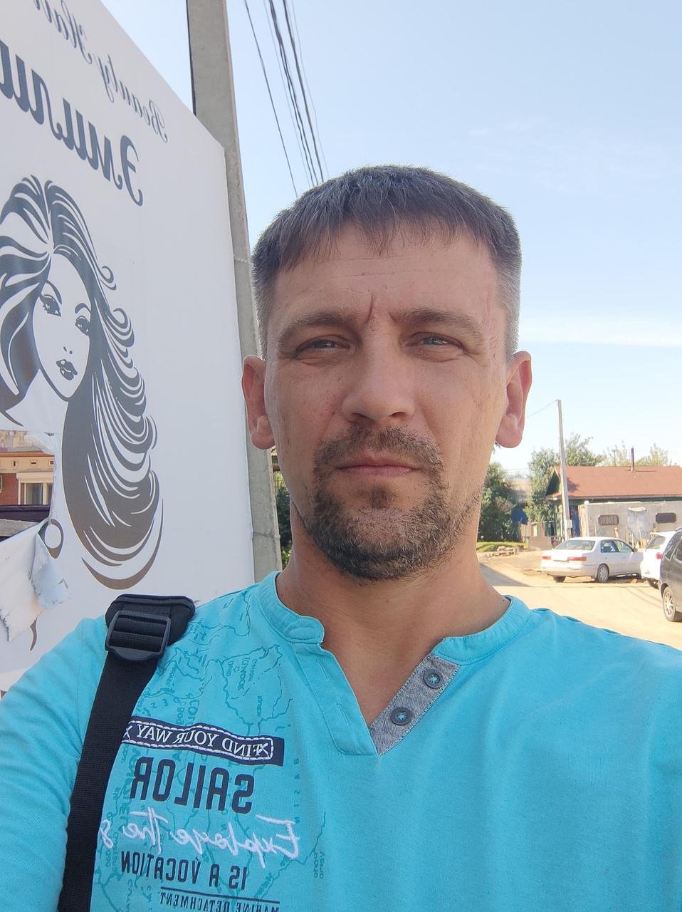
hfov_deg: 44.1
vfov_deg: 56.9
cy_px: 456
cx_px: 341
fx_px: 842
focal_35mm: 32
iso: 100
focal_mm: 3.14
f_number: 2.2
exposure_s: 1/1084
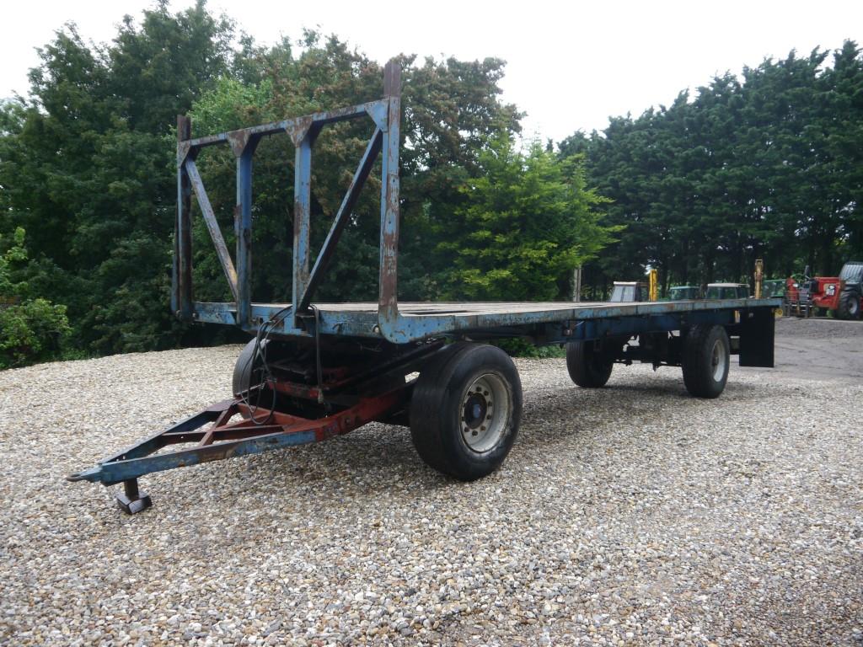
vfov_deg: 49.7
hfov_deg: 63.4
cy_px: 324
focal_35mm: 28
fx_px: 698
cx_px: 432
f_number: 4
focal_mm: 14
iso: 160
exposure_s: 1/125
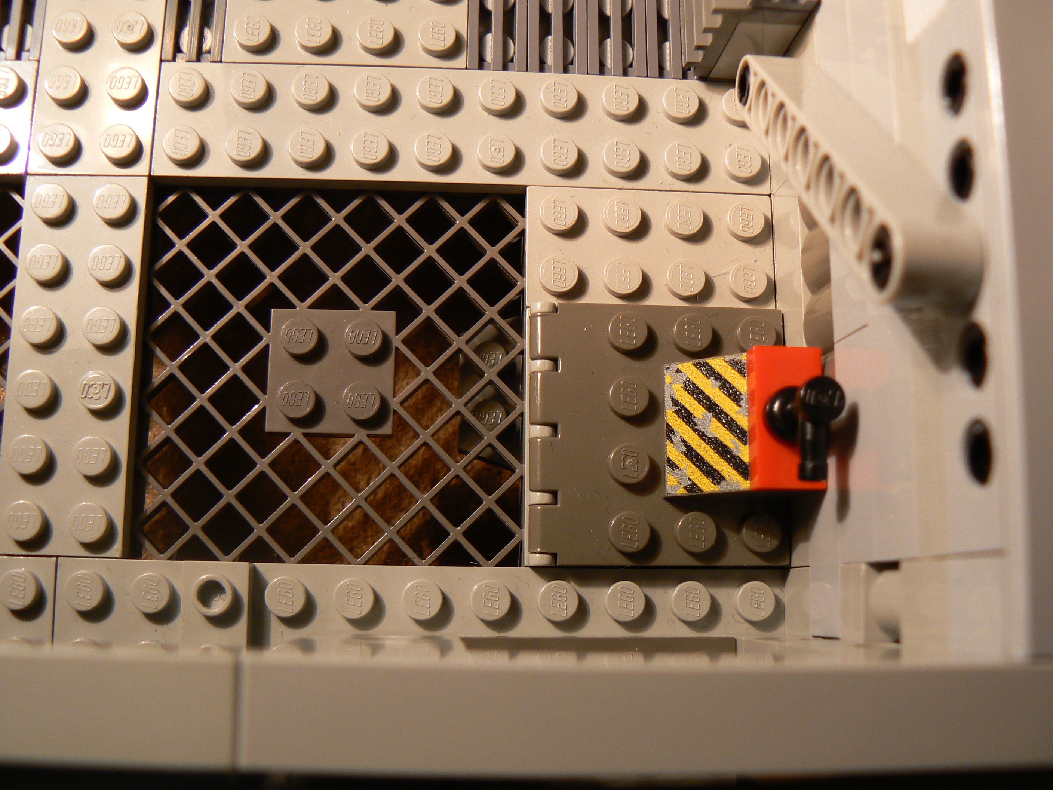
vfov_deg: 39.7
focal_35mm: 36
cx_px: 526
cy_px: 395
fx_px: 1095
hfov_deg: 51.4
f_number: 2.8
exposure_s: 1/30
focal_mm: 6
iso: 100
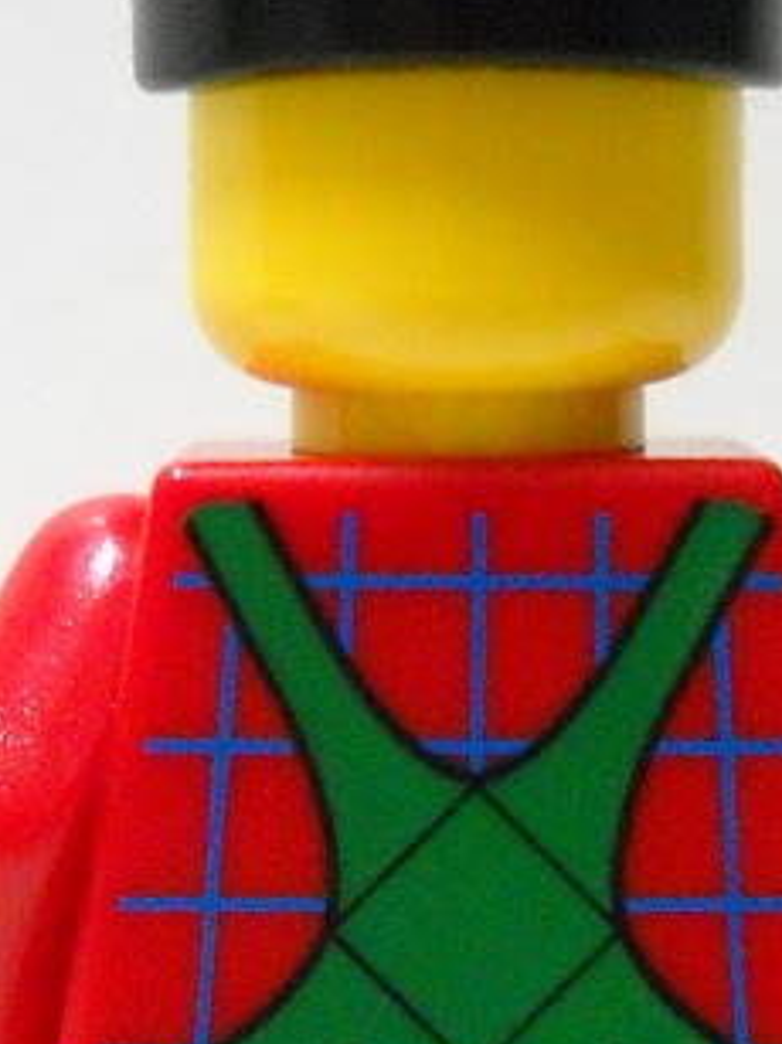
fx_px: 3285
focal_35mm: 109
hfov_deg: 13.6
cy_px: 843
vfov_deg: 17.9
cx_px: 439
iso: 800
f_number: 3.1
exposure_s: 1/10
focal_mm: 6.72
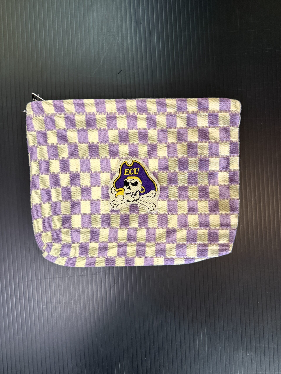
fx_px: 260
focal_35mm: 24
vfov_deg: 71.6
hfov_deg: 56.8
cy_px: 187
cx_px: 140
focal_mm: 6.76
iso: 400
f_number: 1.78
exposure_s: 1/60
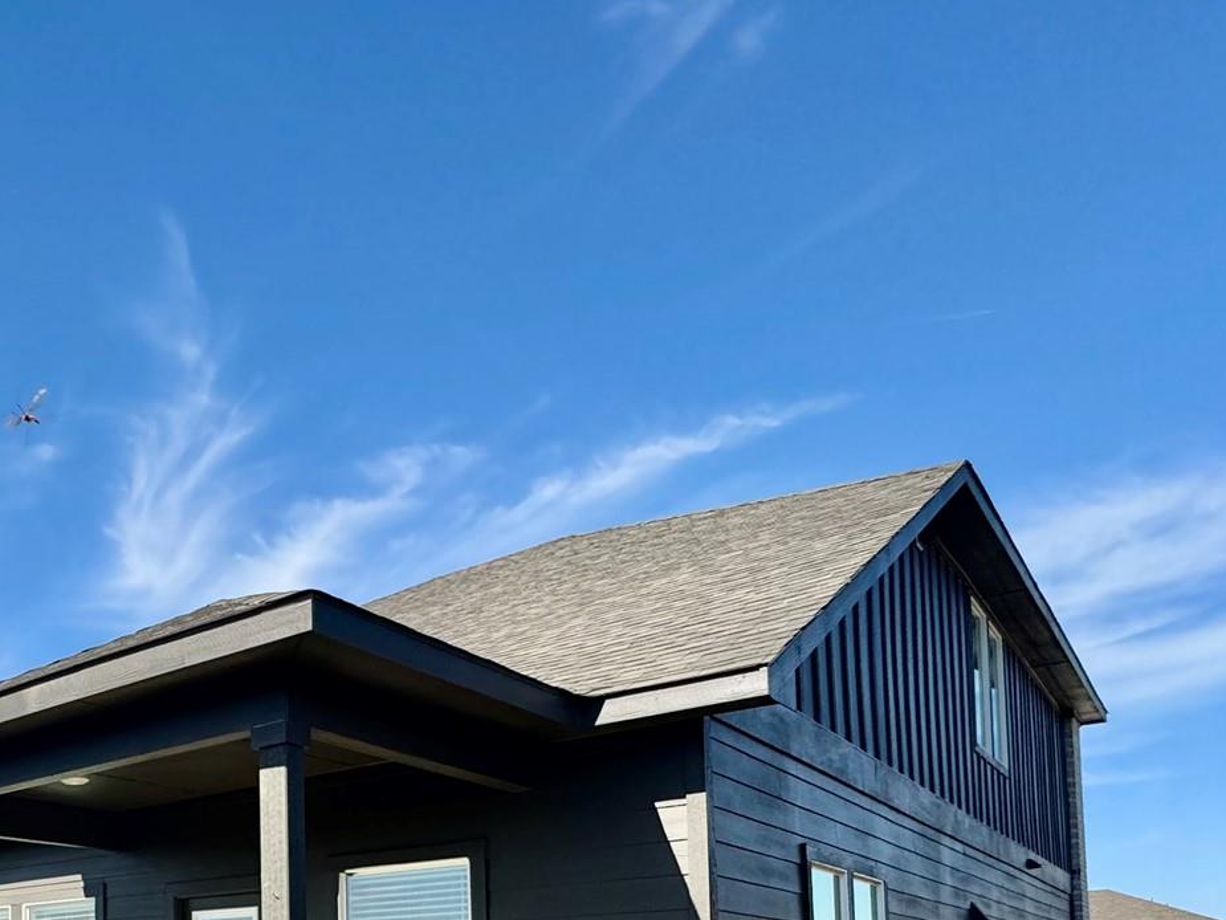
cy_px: 944
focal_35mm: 31
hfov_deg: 49.9
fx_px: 1098
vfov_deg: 39.4
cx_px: 62
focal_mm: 2.22
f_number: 2.2
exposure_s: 1/1600
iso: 50
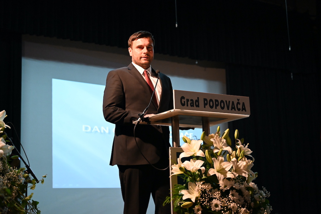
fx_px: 526
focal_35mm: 59
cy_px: 107
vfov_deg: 23.0
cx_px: 160
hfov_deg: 33.9
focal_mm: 59
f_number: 4
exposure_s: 1/125
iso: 5000
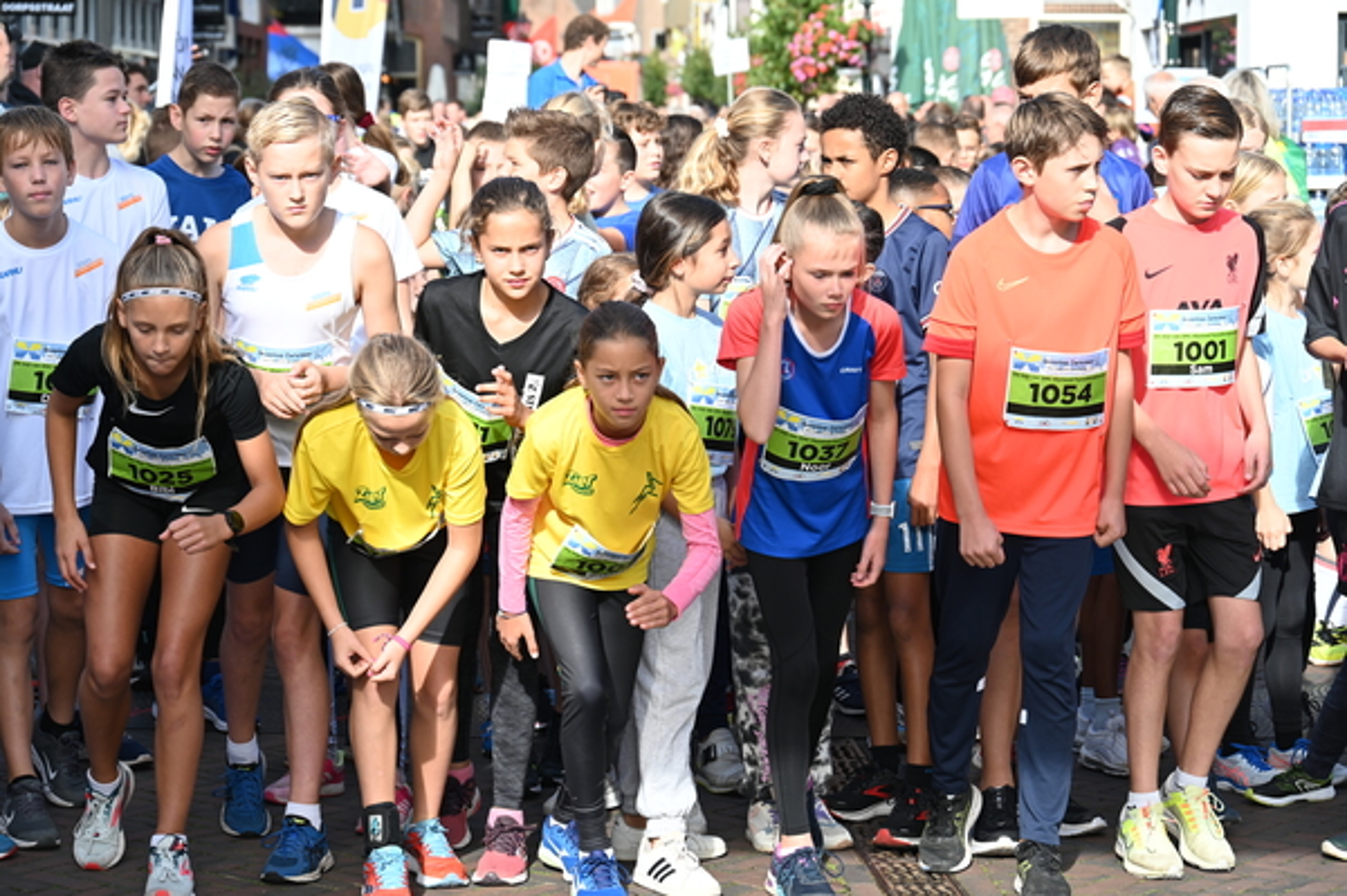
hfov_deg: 21.3
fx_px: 3589
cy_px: 448
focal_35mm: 96
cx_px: 674
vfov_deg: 14.2
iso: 200
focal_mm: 96
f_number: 6.3
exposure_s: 1/250
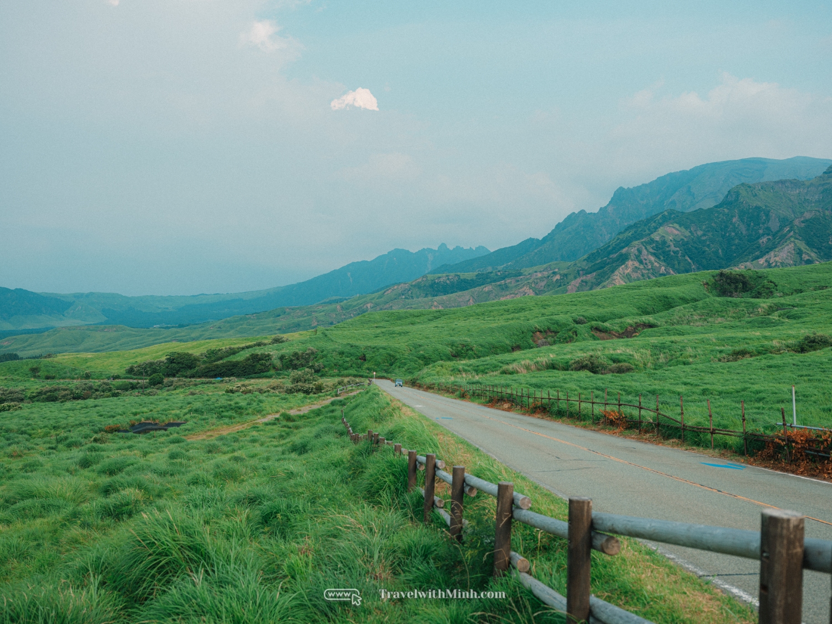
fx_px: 865
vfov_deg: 39.7
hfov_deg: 51.4
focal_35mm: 36
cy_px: 312
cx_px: 416
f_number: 4
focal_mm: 45
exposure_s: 1/420
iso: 200
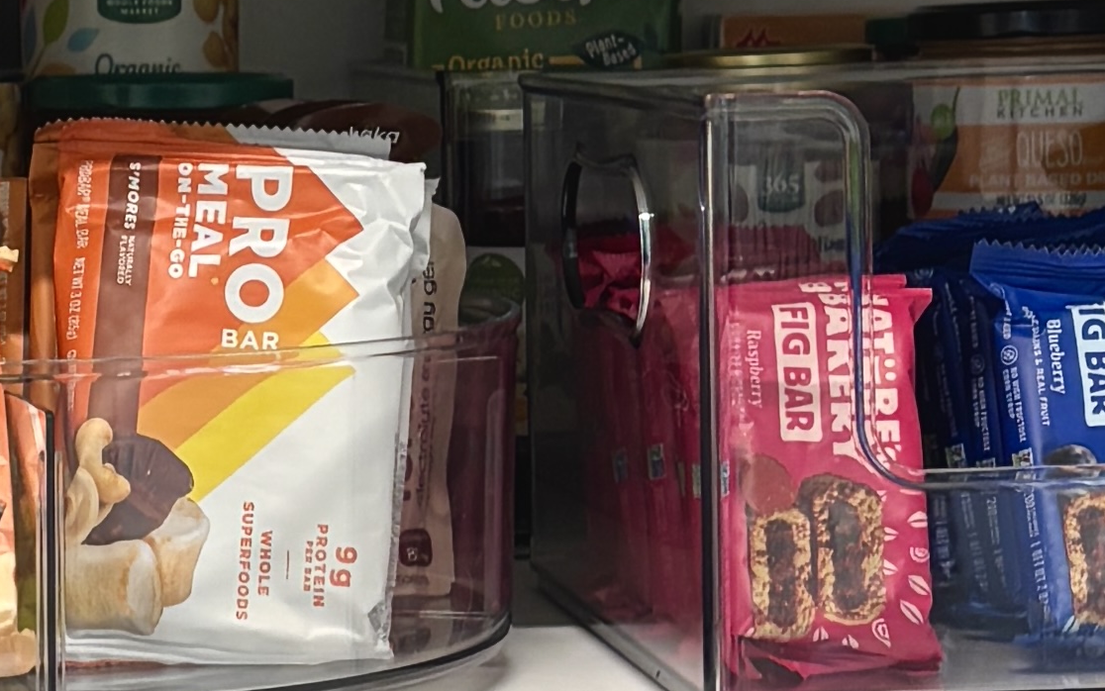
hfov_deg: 14.6
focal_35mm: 141
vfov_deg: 9.3
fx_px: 4247
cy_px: 516
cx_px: -32
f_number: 1.6
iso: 125
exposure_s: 1/60
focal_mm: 5.96
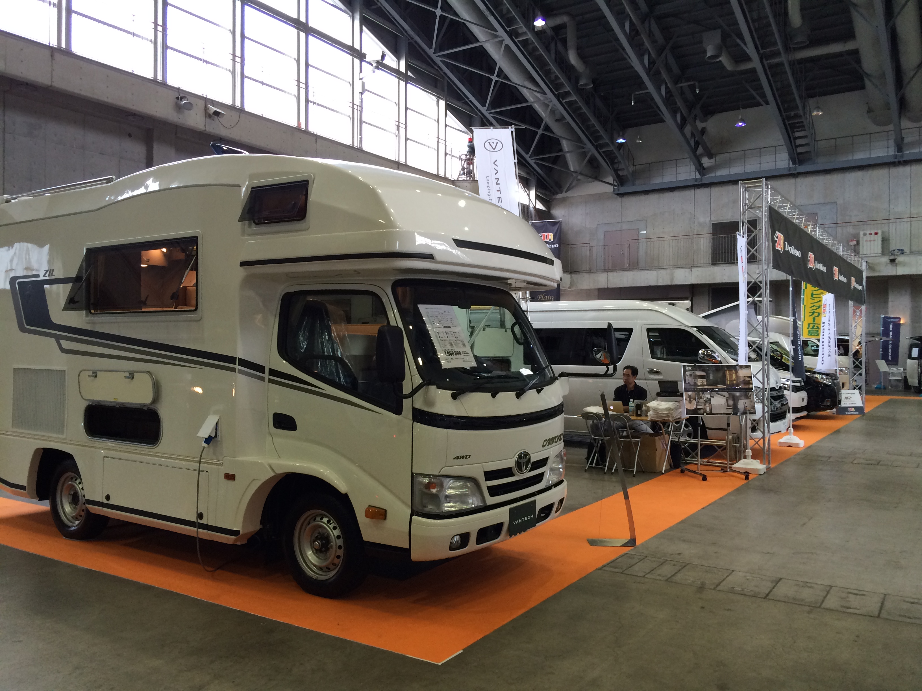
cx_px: 461
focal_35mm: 29
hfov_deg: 61.7
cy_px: 346
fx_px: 772
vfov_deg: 48.2
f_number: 2.2
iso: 40
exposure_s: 1/30
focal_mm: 4.15
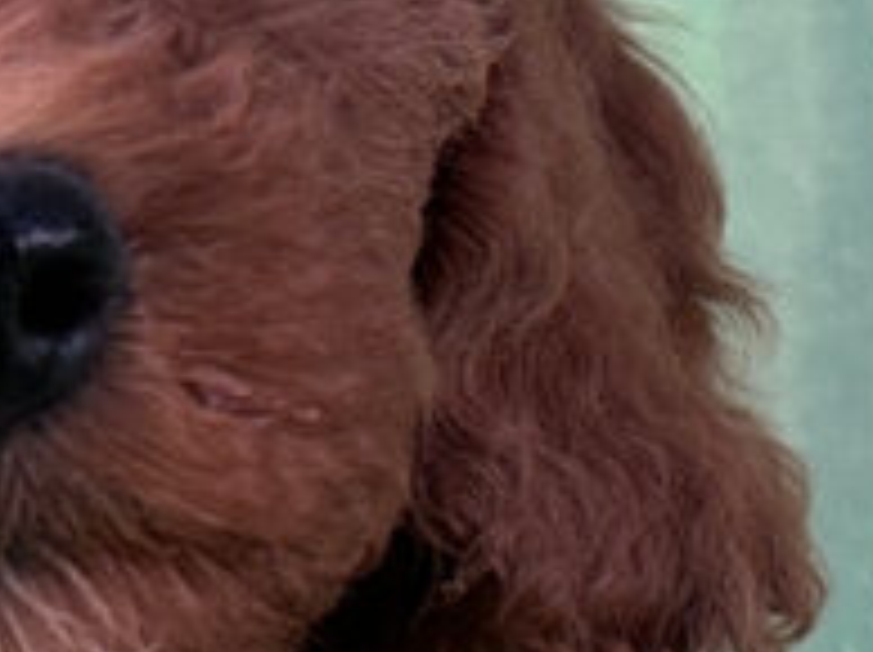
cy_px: 976
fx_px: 4055
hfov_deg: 11.8
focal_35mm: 161
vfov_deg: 9.0
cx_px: -396
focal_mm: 5.7
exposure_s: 1/120
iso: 50
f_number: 1.5
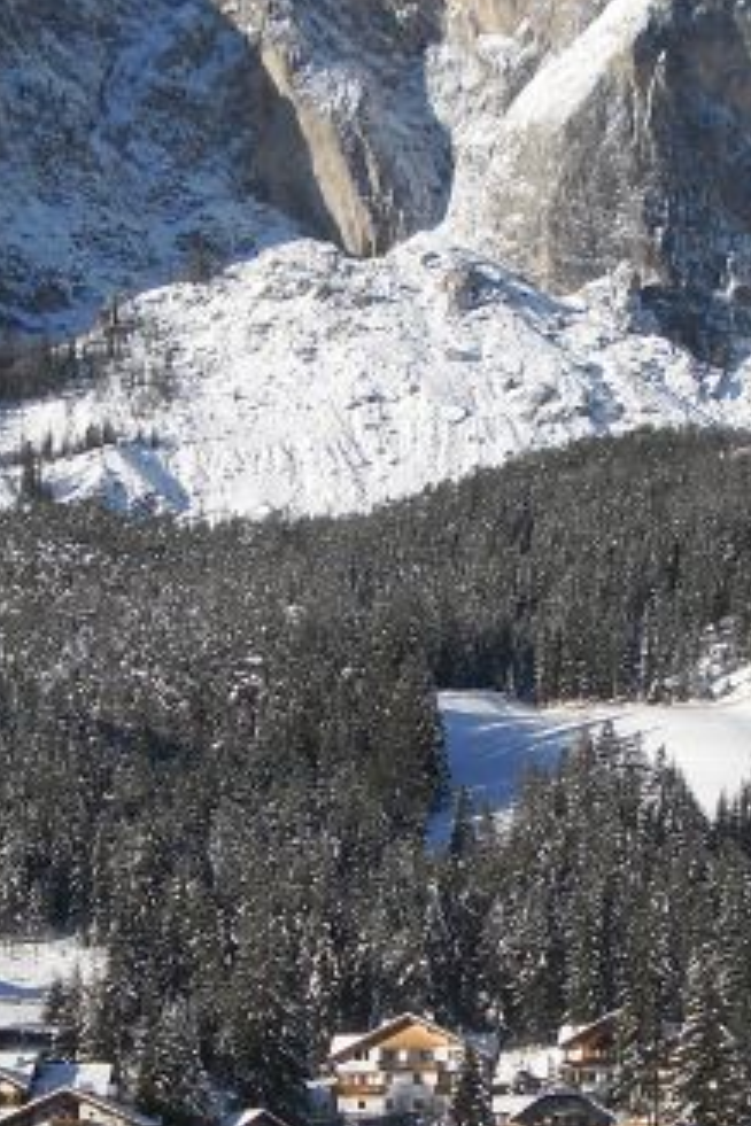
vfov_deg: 17.5
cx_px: 424
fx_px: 3661
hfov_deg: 11.7
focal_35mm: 117
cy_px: 661
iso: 80
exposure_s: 1/824
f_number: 3.8
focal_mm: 8.1
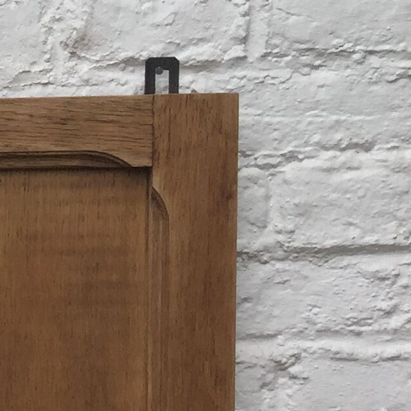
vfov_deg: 13.2
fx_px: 1773
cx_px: -635
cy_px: 332
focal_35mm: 132
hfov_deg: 10.8
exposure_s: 1/670
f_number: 2.2
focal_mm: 4.15
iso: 32
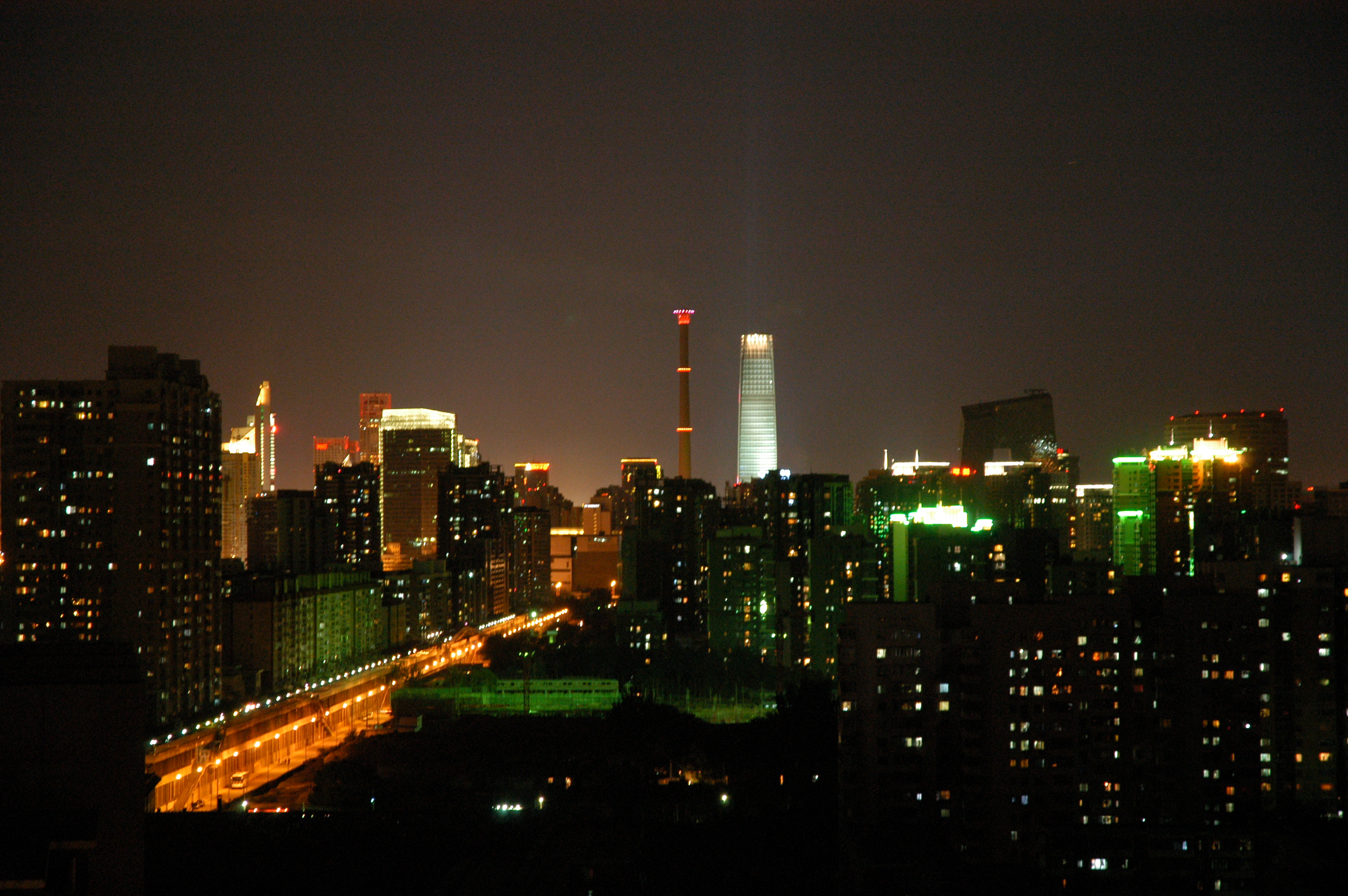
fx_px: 3928
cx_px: 674
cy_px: 448
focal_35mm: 105
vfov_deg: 13.0
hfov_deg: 19.5
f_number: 4.5
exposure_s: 1/1.5
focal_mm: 70
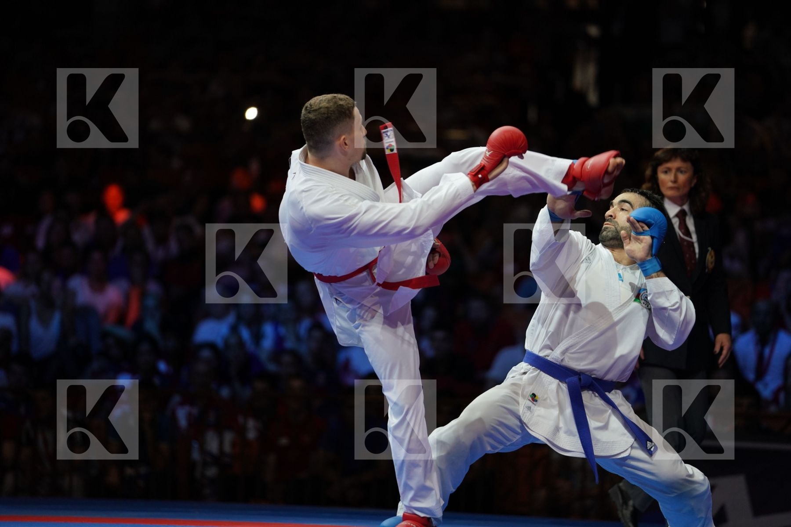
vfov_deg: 6.9
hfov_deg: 10.3
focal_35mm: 200
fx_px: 4394
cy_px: 264
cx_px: 396
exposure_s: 1/1000
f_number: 2.8
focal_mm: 200
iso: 800
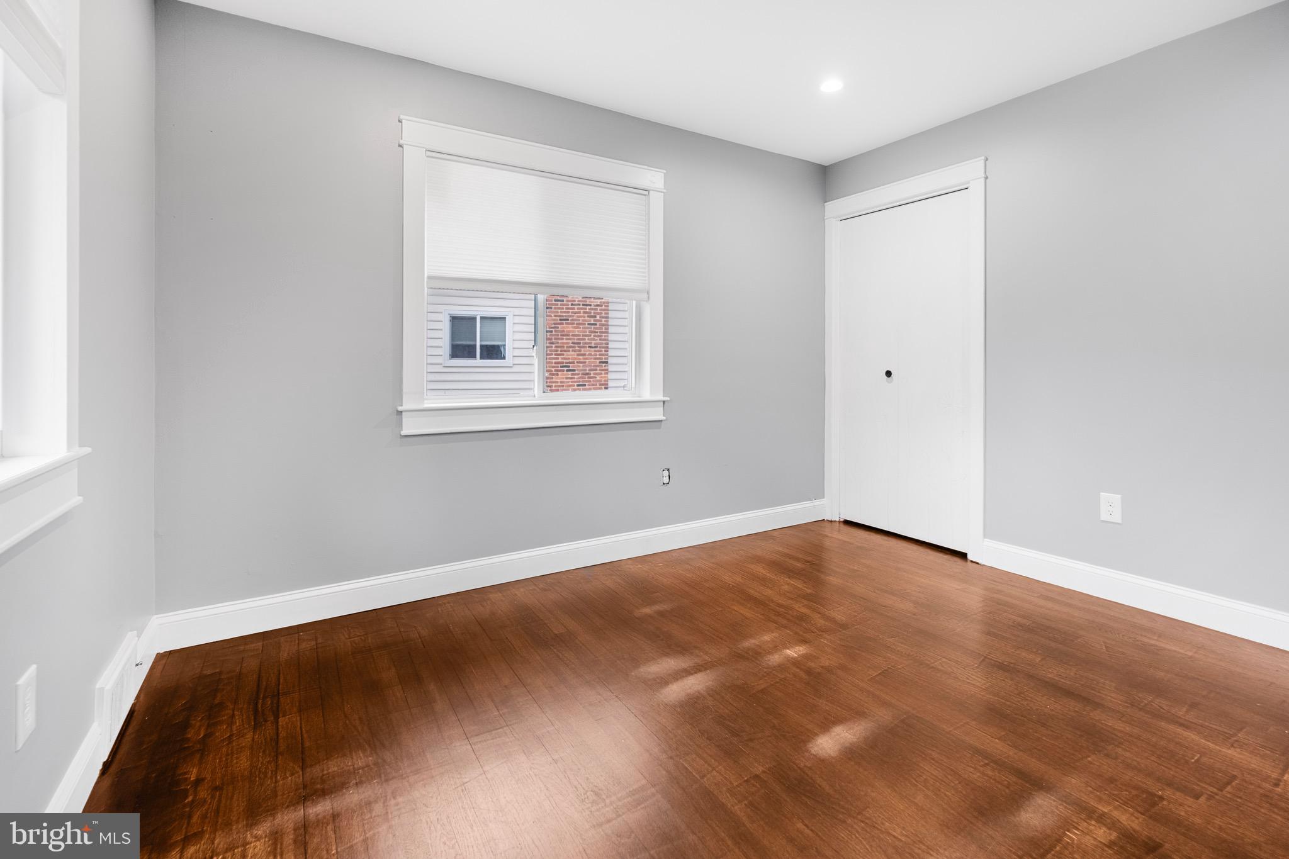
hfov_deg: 100.4
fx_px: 537
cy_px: 430
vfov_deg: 77.3
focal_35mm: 15
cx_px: 644
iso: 320
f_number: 4
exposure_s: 1/4
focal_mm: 10
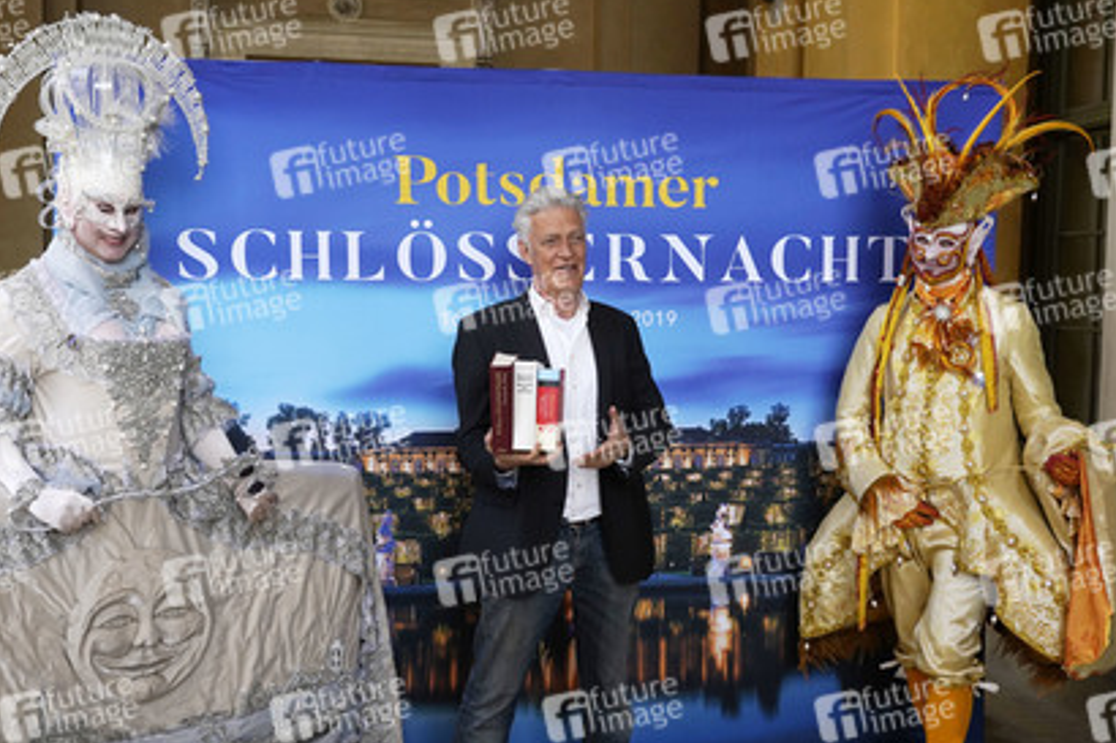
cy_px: 370
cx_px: 540
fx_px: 1363
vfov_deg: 30.5
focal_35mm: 44
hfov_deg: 44.5
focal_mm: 40
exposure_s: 1/800
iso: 1600
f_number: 8
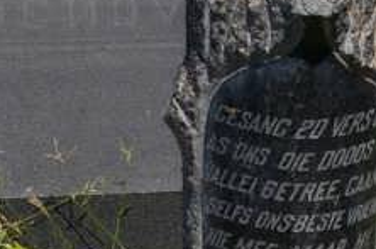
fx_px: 2032
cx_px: 196
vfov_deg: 6.9
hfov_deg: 10.6
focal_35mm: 195
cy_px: 339
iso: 200
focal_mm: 24
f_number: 11
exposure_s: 1/250
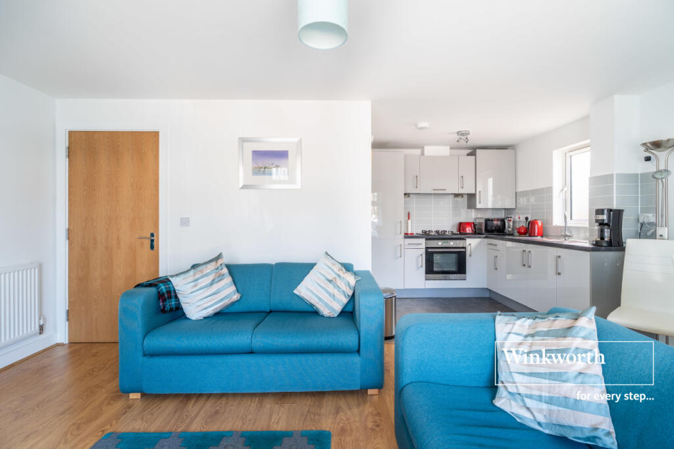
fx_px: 299
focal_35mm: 16
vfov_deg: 73.7
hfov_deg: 96.8
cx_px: 337
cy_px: 224
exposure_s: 1/15
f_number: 8
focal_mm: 16
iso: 100
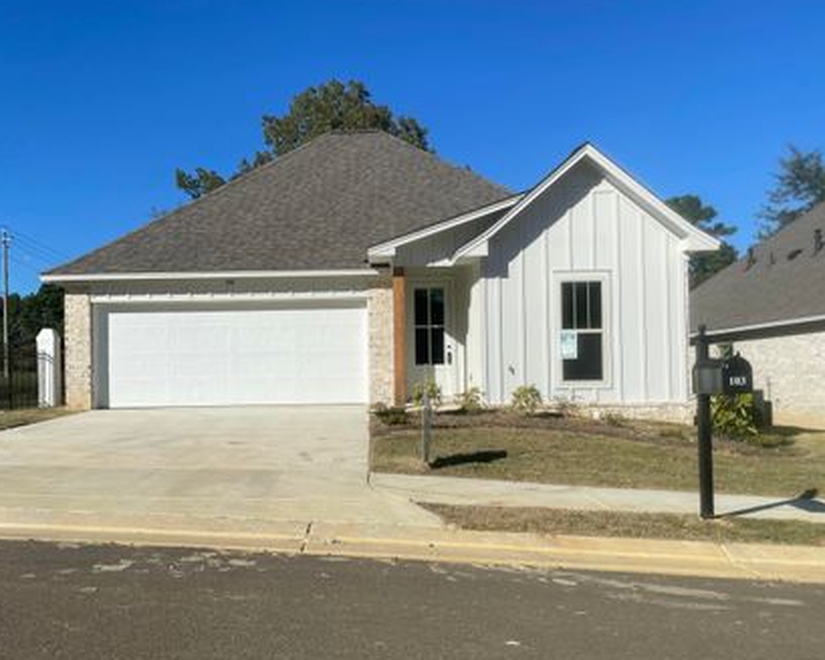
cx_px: 363
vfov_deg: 47.0
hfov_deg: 57.0
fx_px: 757
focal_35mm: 31
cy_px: 368
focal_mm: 4.2
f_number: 1.6
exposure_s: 1/6897
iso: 32
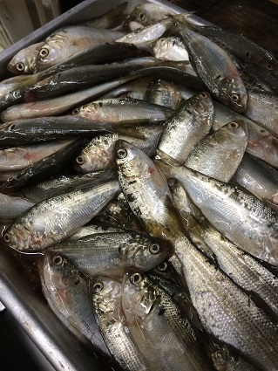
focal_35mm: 30
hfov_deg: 46.8
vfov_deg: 60.0
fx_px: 321
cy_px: 186
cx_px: 139
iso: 40
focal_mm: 4.12
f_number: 2.2
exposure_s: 1/33
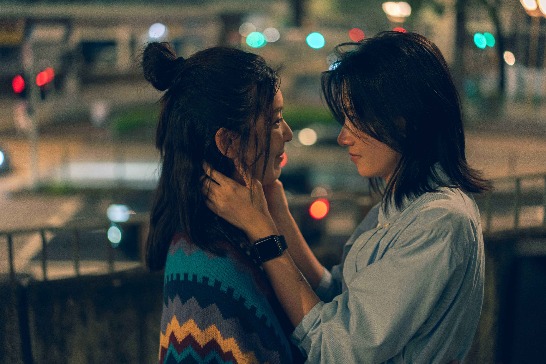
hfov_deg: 36.2
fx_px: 834
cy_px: 182
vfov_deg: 24.6
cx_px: 273
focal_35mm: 55
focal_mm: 55
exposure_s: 1/100
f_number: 1.8
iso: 1600
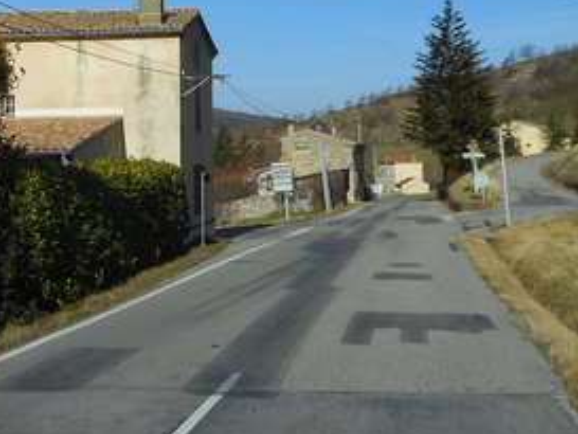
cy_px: 76
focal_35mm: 55
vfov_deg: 26.0
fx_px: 919
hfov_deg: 34.9
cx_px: 271
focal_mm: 4.5
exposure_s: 1/1250
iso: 80
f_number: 3.7
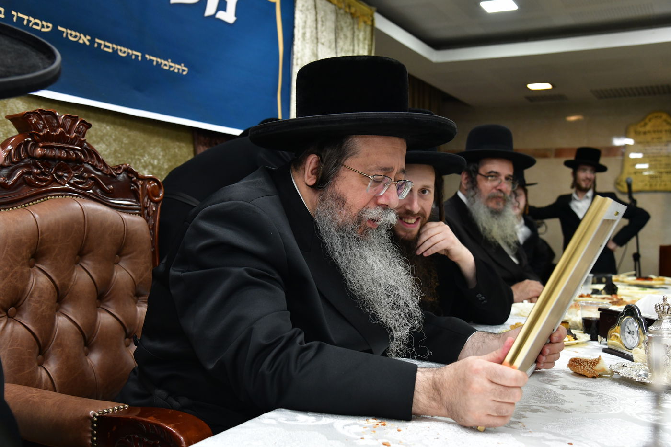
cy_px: 224
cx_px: 336
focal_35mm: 40
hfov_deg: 48.5
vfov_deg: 33.4
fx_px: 745
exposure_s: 1/100
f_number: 5.6
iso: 2000
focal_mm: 40
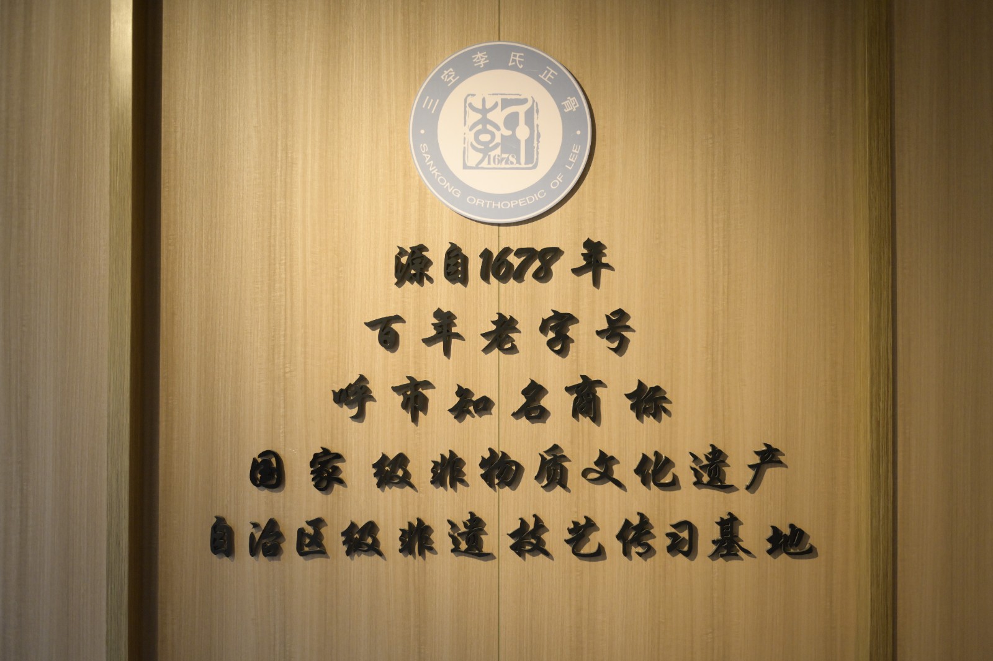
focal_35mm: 35
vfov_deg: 37.8
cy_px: 330
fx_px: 965
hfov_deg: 54.4
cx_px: 496
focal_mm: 35
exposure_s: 1/800
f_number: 3.2
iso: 2500
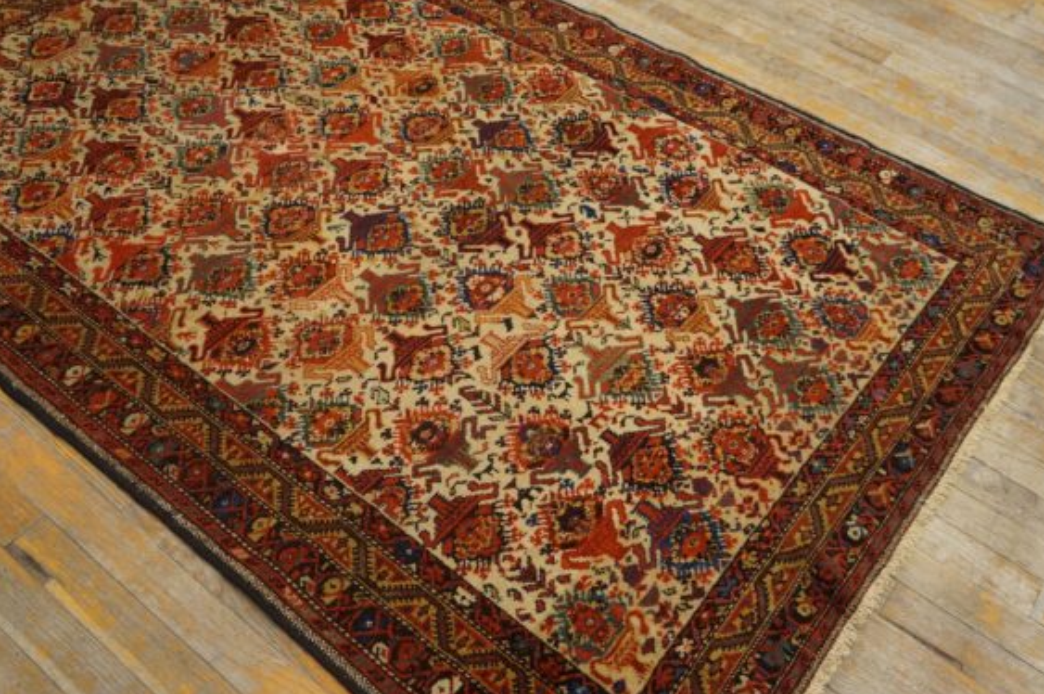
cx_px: 523
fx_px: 927
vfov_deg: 41.0
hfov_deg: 58.8
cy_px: 339
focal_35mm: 32
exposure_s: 1/60
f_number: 4
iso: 1000
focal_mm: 20
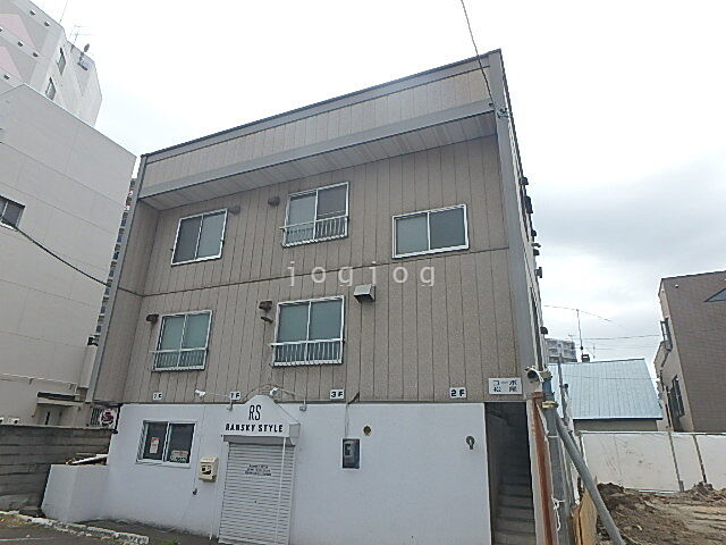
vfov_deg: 63.4
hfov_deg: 79.0
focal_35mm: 21
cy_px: 272
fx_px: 440
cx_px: 363
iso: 125
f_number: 6
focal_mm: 3.7
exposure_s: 1/500
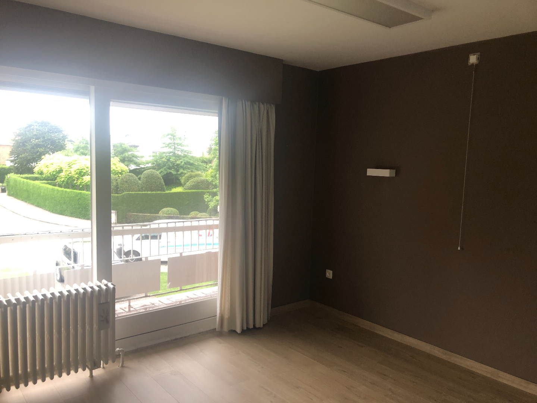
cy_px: 202
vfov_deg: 49.7
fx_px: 434
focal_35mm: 28
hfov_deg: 63.4
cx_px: 268
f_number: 1.8
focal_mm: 3.99
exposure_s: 1/50
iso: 25
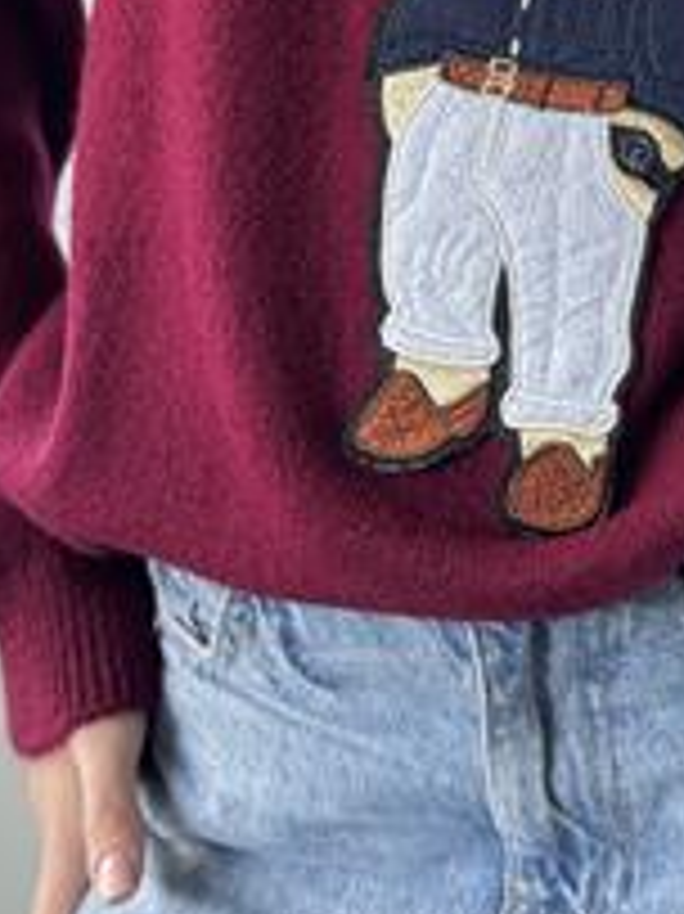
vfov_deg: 15.0
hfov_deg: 11.7
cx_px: 630
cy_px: -232
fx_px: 3323
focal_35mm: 126
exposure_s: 1/91
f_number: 1.78
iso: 100
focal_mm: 6.76
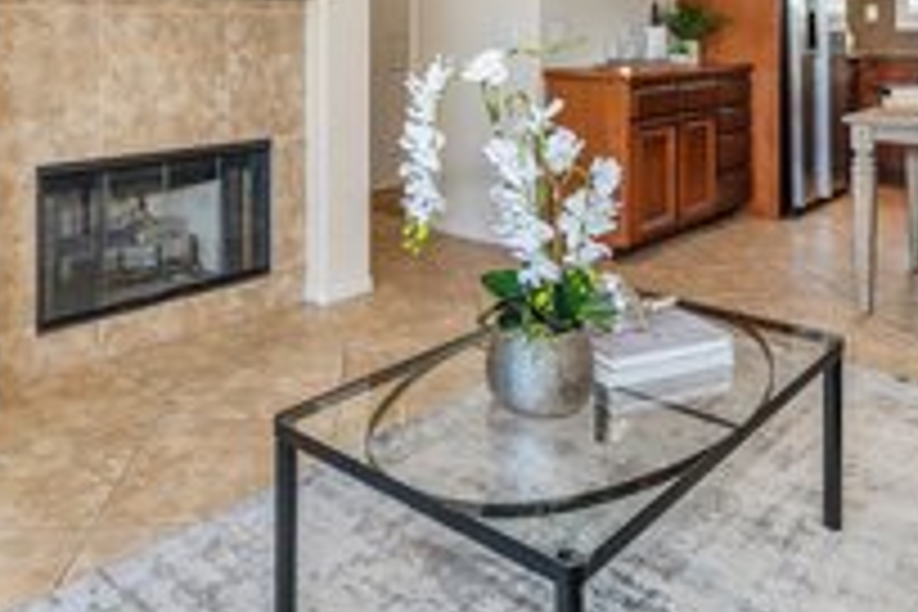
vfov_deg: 38.3
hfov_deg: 58.6
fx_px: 816
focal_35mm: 32
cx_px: 416
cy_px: 58
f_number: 8
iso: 200
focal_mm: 10
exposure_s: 1/80
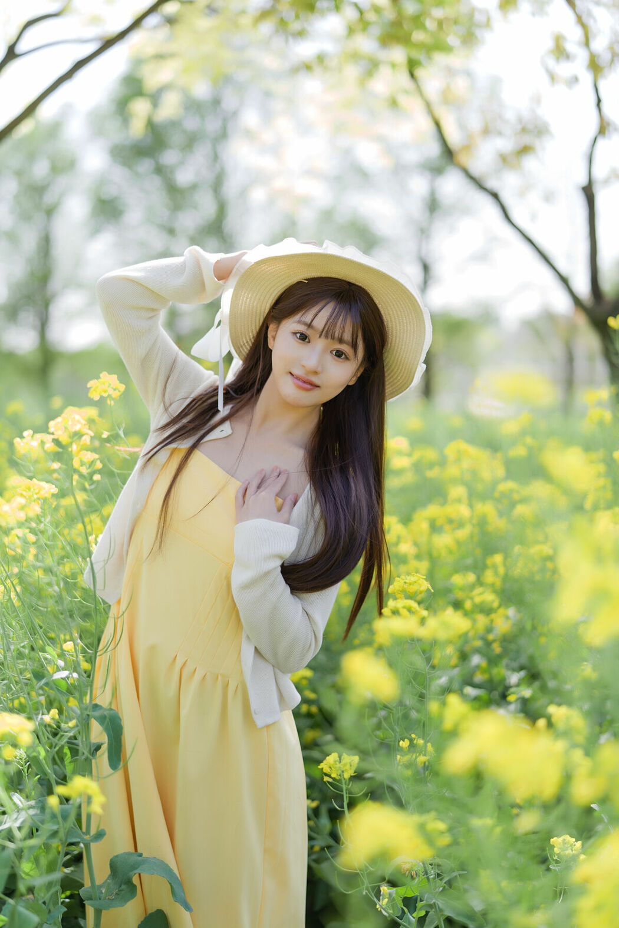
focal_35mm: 50
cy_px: 464
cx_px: 310
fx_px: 1289
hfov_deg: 27.0
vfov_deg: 39.6
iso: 80
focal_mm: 50
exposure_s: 1/1000
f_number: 1.4
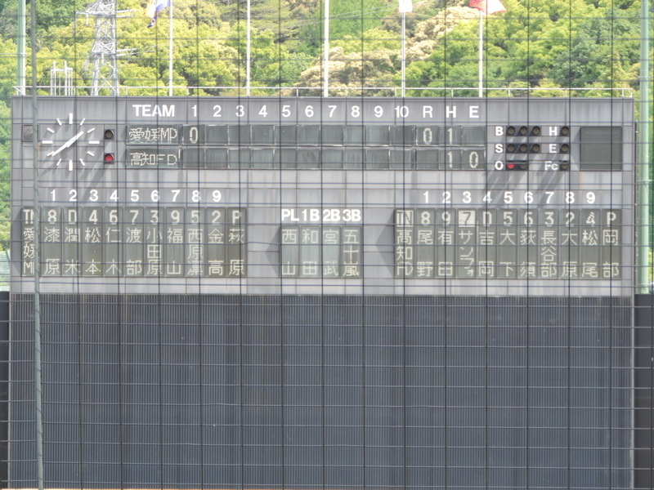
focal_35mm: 225
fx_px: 4251
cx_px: 327
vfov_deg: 6.6
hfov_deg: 8.8
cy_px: 245
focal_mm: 40.1
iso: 125
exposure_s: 1/200
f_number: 4.6
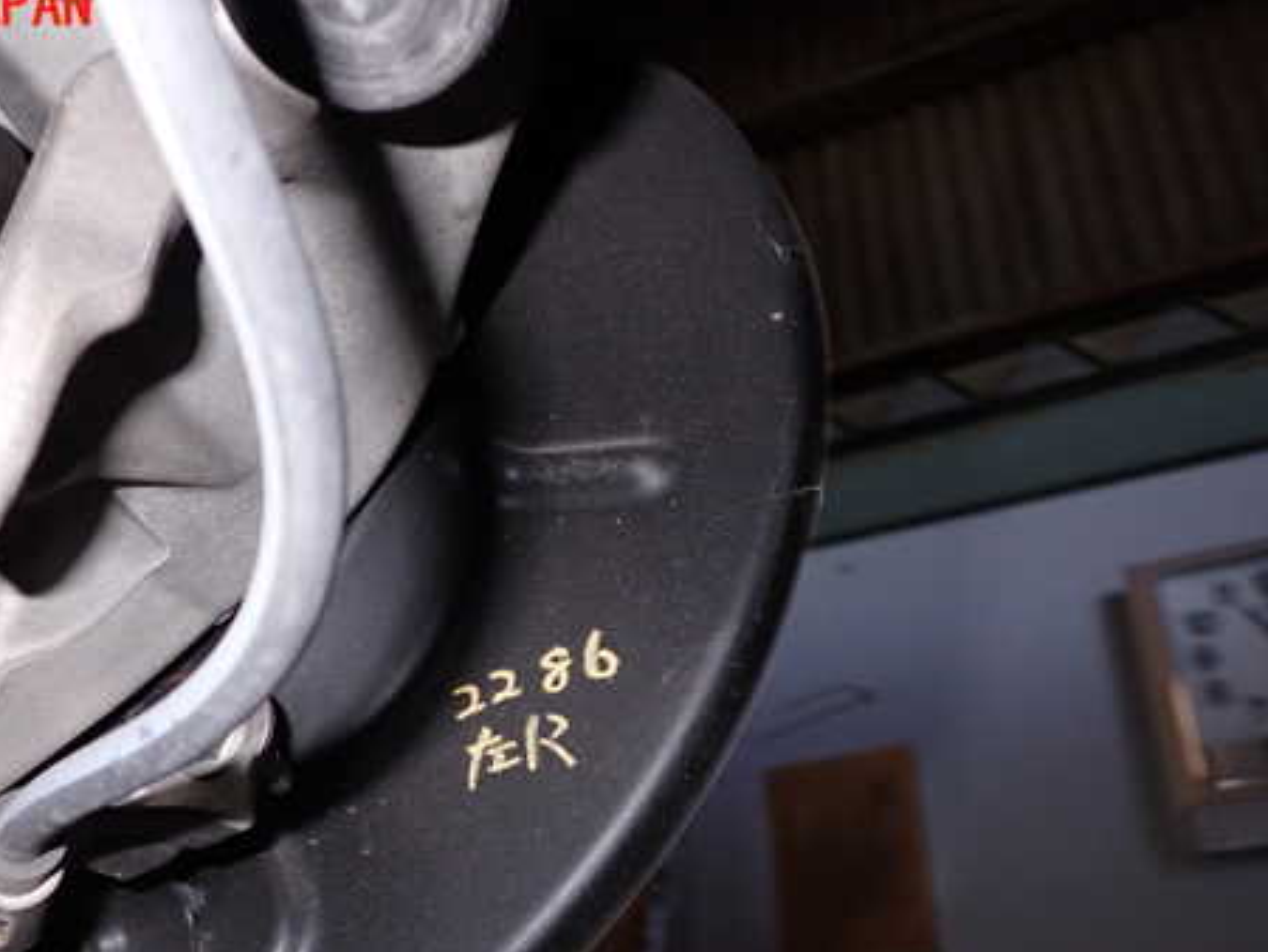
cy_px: 606
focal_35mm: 40
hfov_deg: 46.1
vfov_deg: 35.8
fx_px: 1466
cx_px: 425
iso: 250
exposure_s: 1/30
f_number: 6.3
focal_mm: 5.4
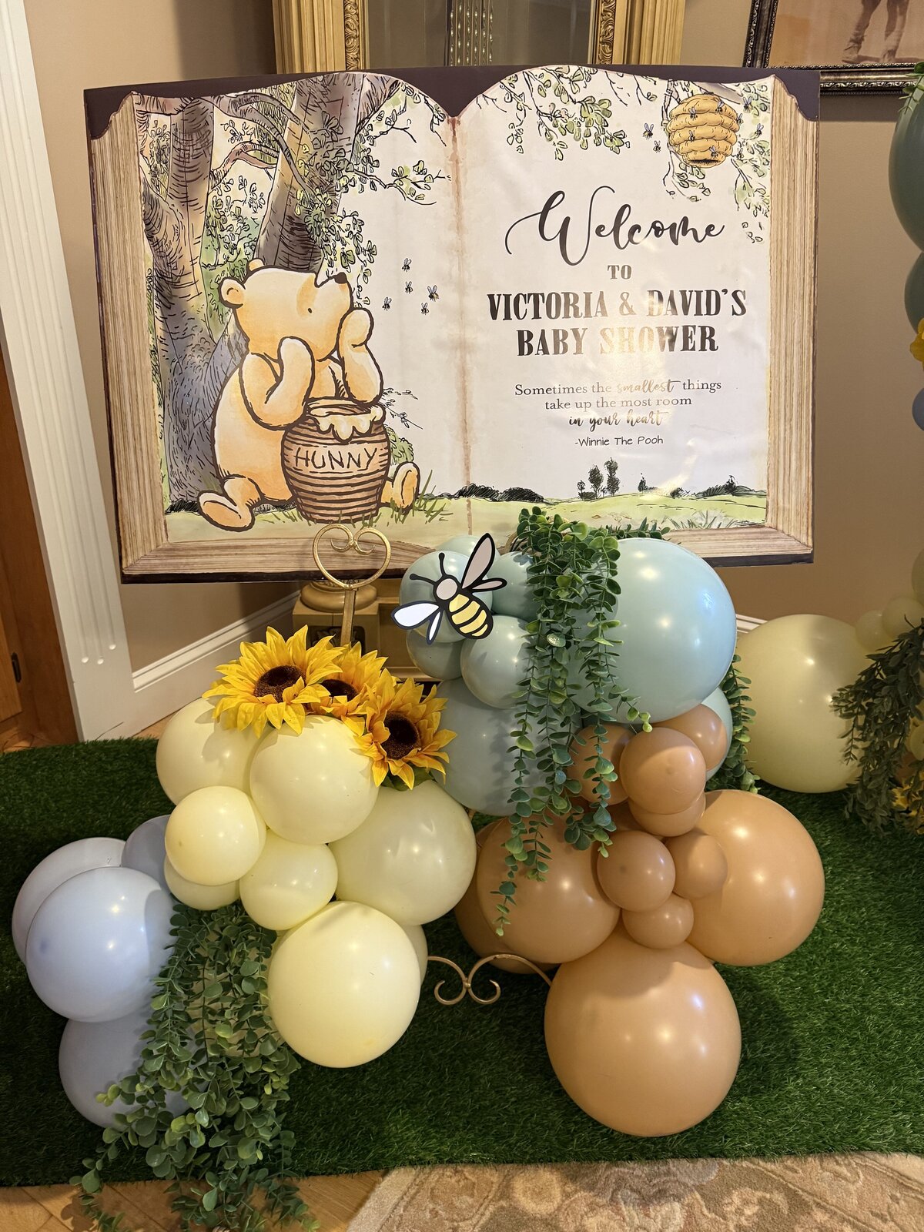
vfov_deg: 71.6
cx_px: 462
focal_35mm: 24
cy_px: 616
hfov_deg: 56.8
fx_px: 854
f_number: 1.78
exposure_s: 1/60
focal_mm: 6.76
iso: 400
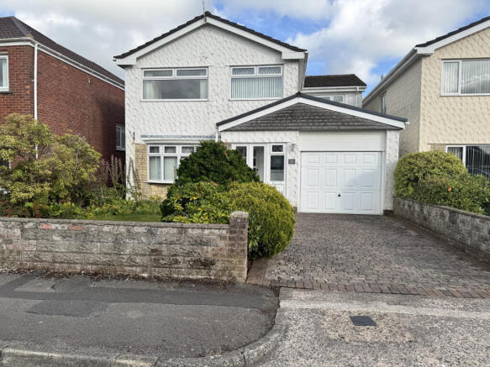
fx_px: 340
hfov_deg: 71.6
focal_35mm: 24
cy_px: 184
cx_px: 245
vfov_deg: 56.8
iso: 80
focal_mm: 6.76
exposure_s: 1/2710
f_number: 1.78
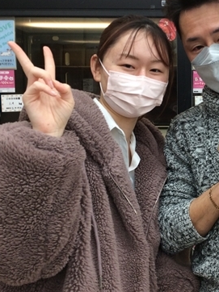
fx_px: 448
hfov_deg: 26.7
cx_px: 188
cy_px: 127
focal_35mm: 53
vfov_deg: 36.1
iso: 32
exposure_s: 1/24
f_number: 2.4
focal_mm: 3.3
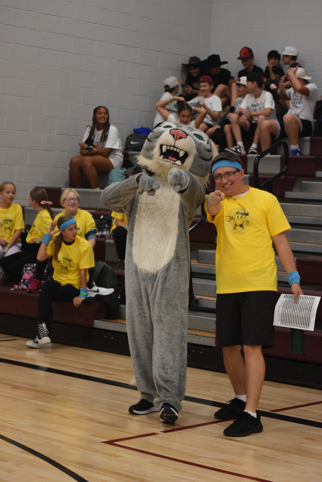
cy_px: 241
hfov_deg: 16.6
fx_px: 1106
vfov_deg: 24.6
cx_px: 161
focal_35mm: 82
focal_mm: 55
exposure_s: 1/125
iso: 1250
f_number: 4
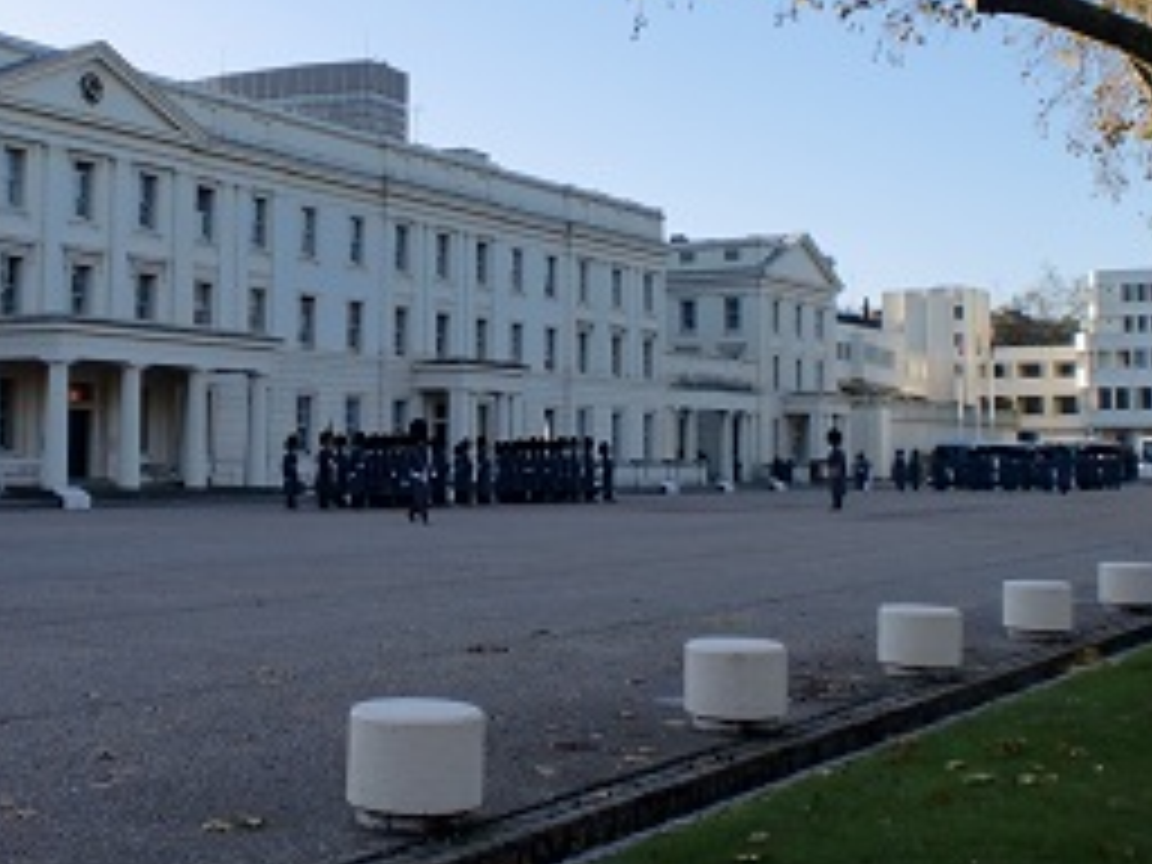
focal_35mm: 52
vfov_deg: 27.9
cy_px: 295
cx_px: 436
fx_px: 1731
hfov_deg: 36.6
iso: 64
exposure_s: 1/640
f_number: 3.1
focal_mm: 6.3
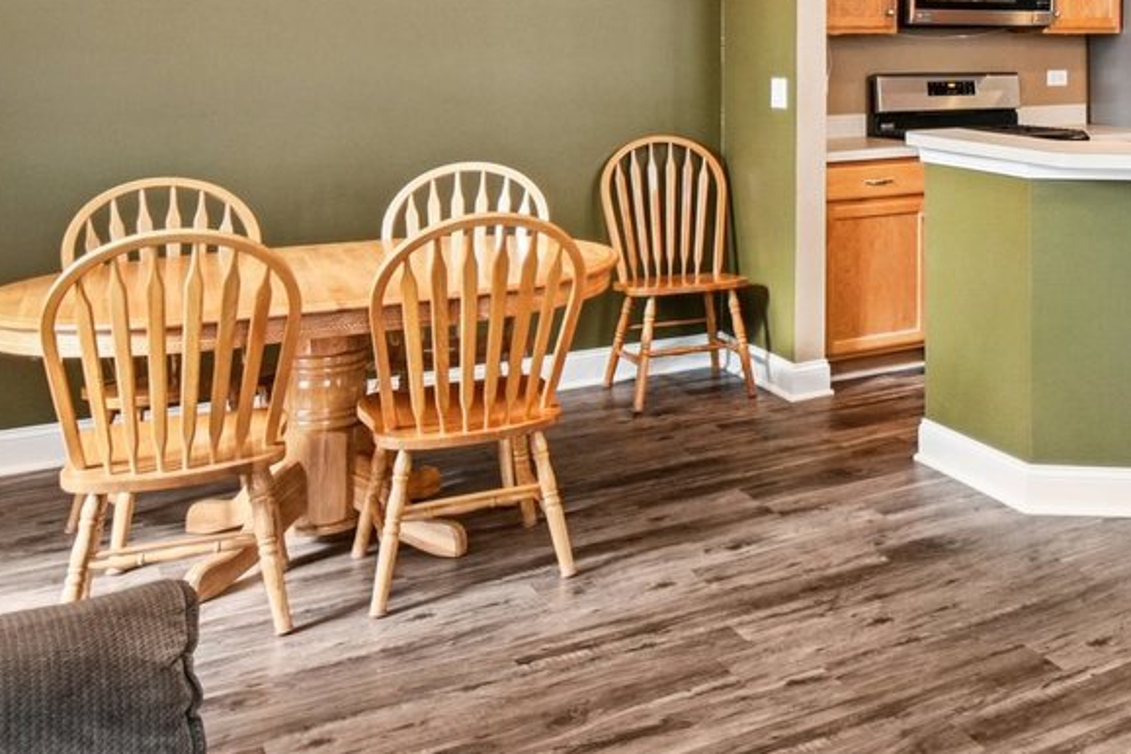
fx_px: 1319
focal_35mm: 42
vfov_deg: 30.3
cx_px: 1162
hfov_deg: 40.0
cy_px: 57
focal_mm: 10
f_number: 8
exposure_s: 1/6
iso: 400
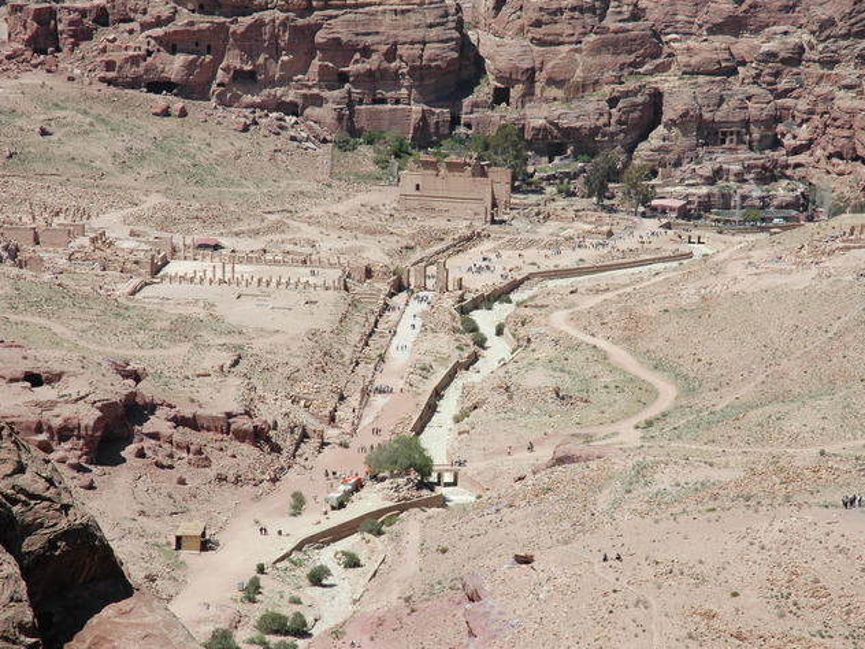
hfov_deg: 17.1
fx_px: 2874
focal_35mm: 115
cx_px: 460
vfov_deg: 12.9
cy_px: 322
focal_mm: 70
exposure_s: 1/400
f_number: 10
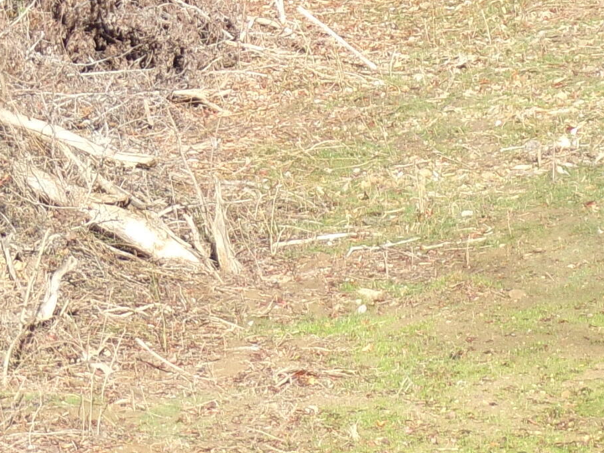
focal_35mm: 662
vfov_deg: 2.2
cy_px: -28
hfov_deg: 3.0
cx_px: 544
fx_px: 11549
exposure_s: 1/125
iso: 80
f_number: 4.8
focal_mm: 36.1
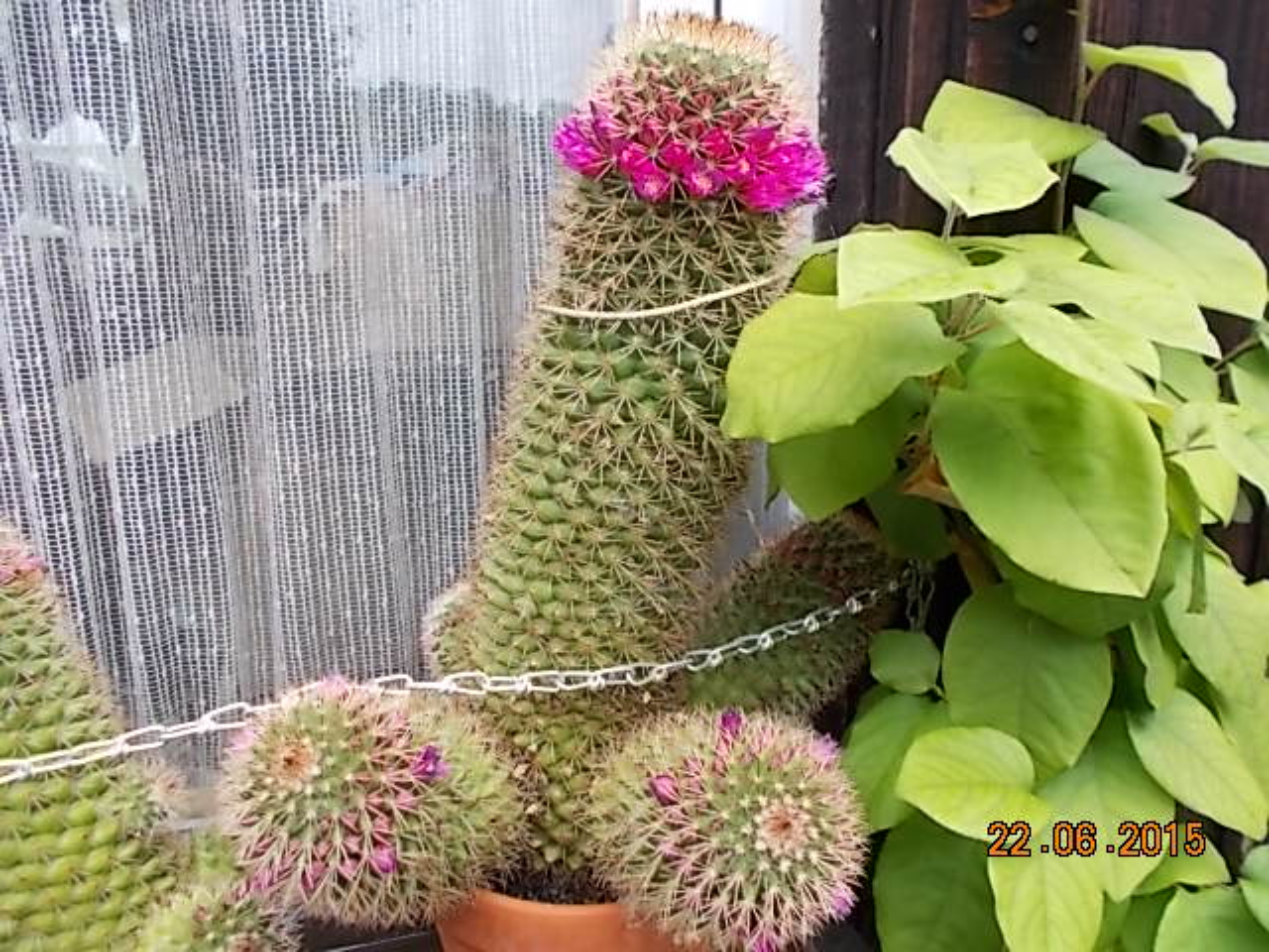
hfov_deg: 60.0
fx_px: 1100
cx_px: 634
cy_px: 476
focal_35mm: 30
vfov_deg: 46.8
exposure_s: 1/40
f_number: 3.4
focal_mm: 5.3
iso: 80
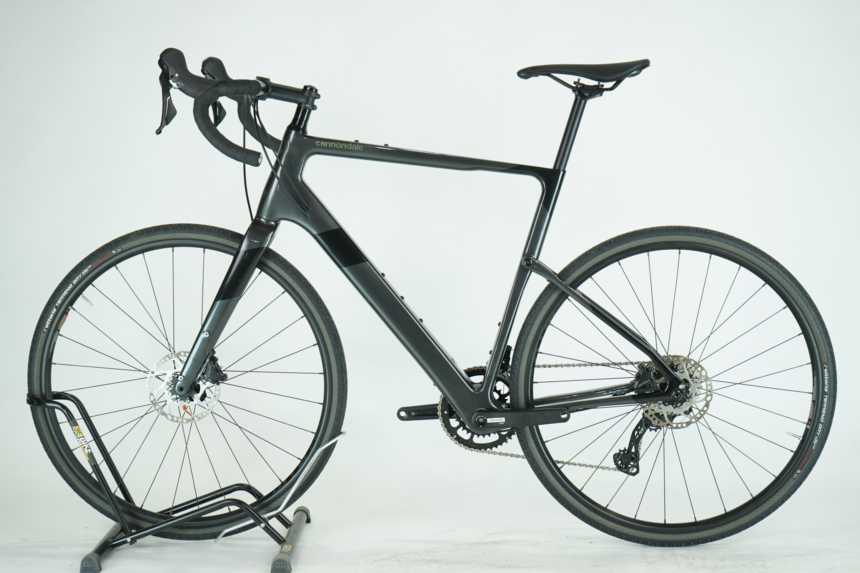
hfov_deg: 32.9
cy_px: 286
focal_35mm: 61
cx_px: 430
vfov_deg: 22.3
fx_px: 1457
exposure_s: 1/200
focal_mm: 61
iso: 1600
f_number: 5.6
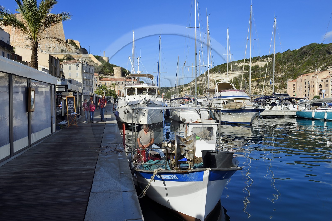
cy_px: 110
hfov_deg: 58.7
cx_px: 166
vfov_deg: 41.1
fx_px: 295
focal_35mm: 32
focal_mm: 32
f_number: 11
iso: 200
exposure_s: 1/320
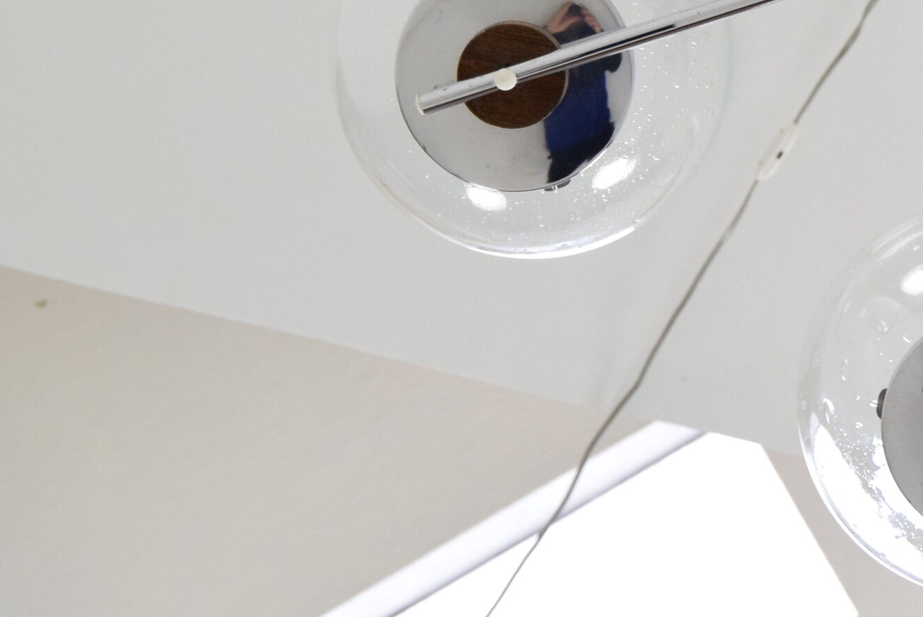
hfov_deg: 17.2
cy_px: -40
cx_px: 991
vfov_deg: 11.8
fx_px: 2951
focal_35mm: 115
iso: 1600
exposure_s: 1/160
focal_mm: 34
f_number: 6.3
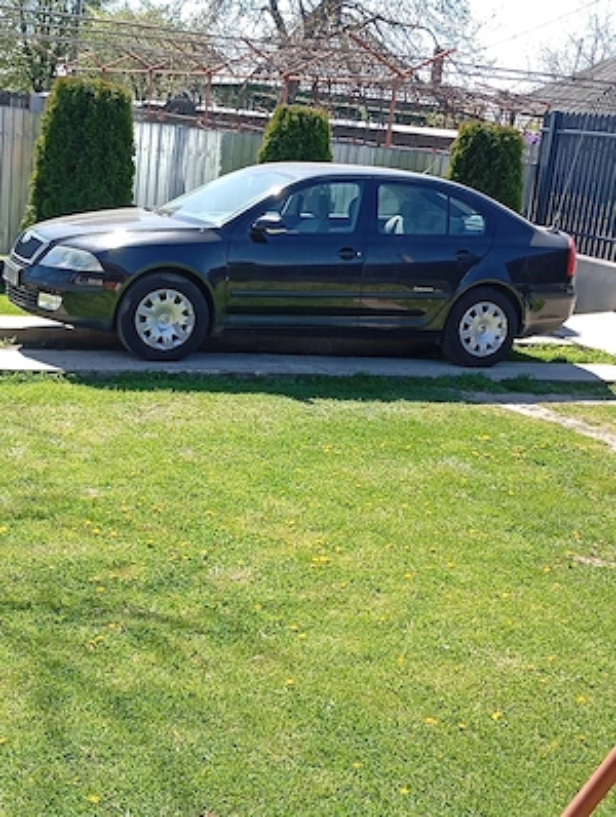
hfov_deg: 28.1
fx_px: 1230
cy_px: 408
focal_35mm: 52
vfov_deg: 36.8
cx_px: 308
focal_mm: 4.22
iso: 110
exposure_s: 1/278
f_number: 1.8
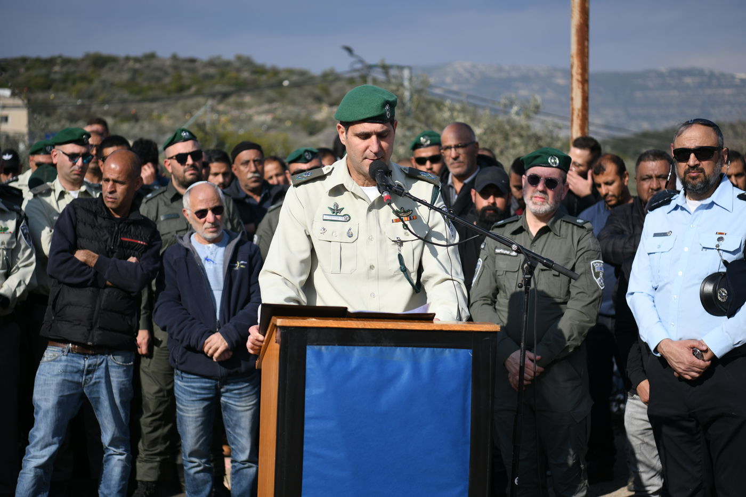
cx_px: 373
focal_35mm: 70
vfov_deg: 19.5
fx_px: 1450
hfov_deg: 28.8
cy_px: 248
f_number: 3.2
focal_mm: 70
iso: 125
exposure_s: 1/2000
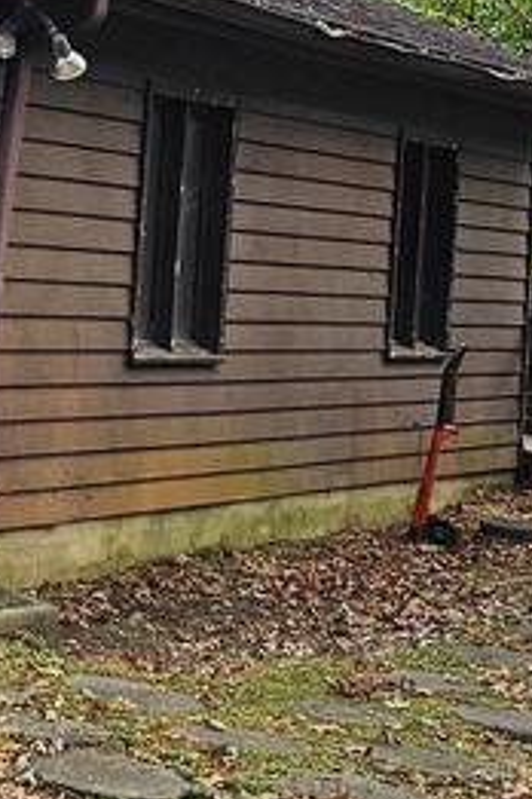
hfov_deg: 9.5
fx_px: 2926
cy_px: -46
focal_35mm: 132
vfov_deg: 15.2
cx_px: -611
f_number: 1.7
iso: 20
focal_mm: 6.3
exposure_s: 1/180
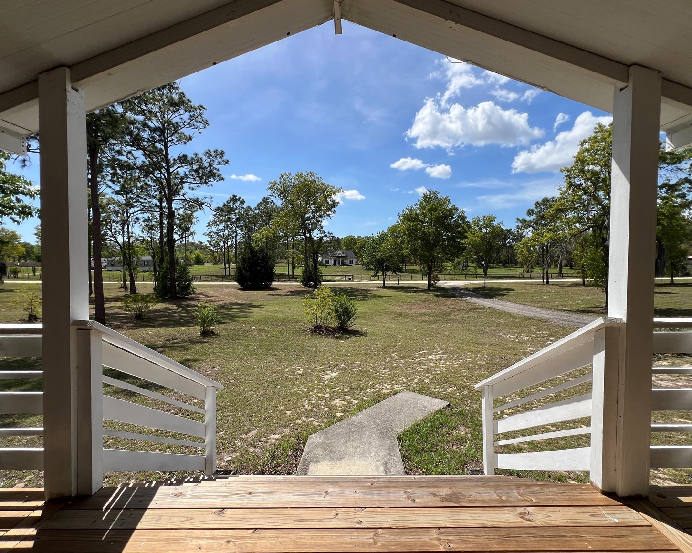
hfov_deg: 100.7
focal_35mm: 14
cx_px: 356
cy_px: 272
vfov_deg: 88.0
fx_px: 287
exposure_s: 1/1908
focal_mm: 1.57
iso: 32
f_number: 1.8
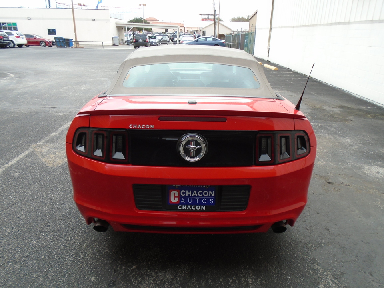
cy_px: 144
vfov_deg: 53.1
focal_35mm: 26
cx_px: 192
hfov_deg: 67.3
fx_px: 288
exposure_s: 1/200
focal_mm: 4.6
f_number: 3.2
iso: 100
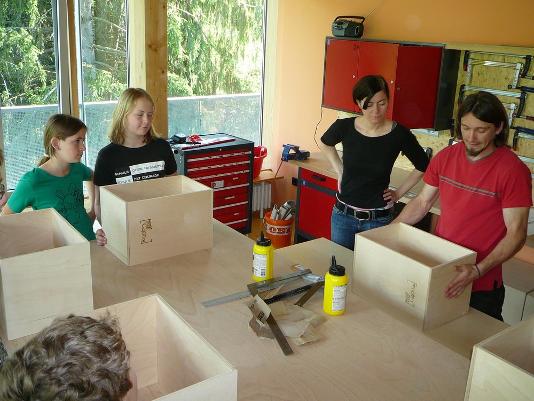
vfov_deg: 40.7
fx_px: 540
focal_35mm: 35
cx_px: 267
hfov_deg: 52.6
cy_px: 200
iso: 100
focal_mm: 5.2
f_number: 2.8
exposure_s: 1/50
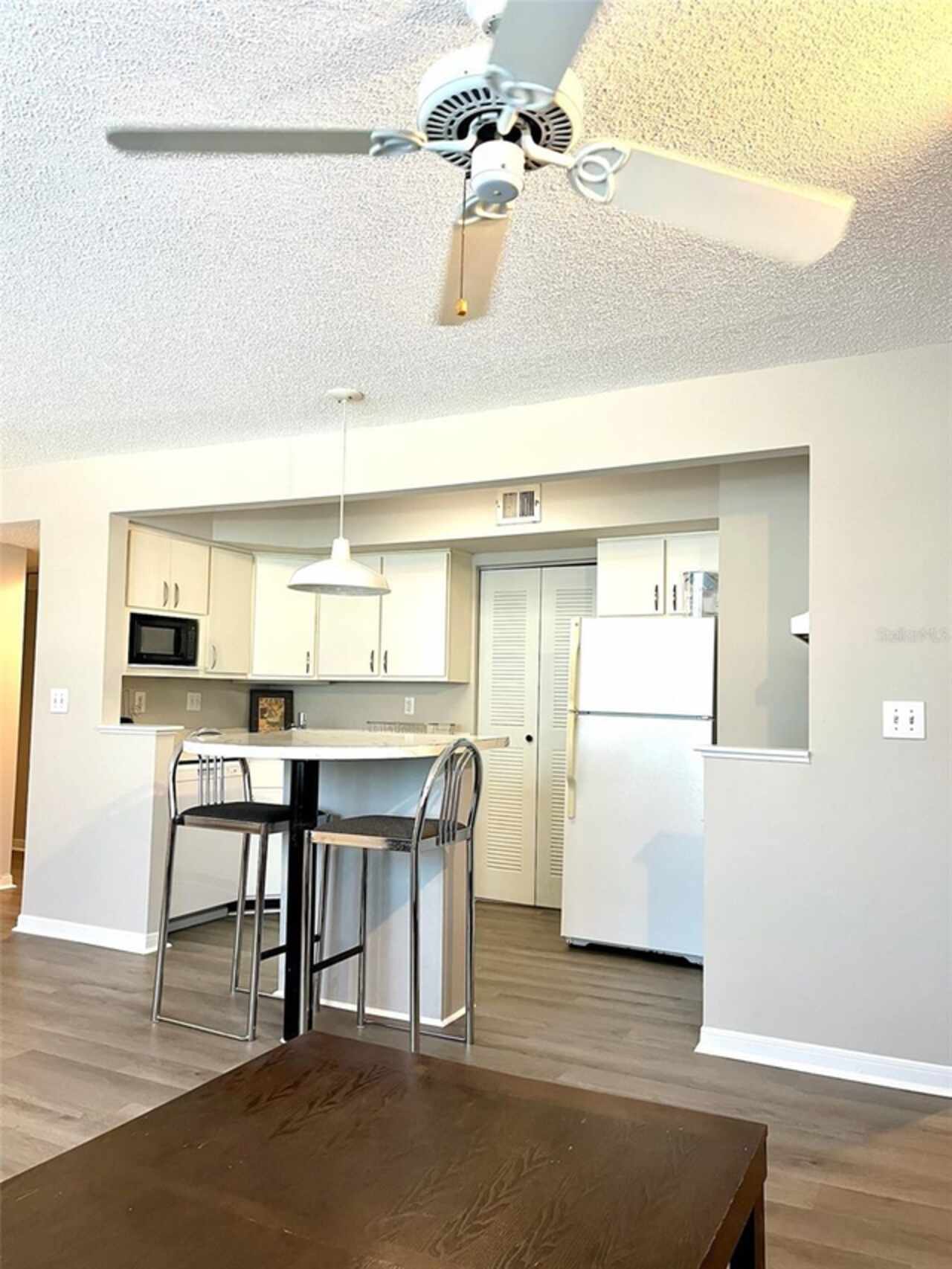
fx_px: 953
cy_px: 634
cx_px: 476
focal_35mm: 26
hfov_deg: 53.1
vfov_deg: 67.3
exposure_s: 1/60
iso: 125
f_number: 1.6
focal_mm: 5.1
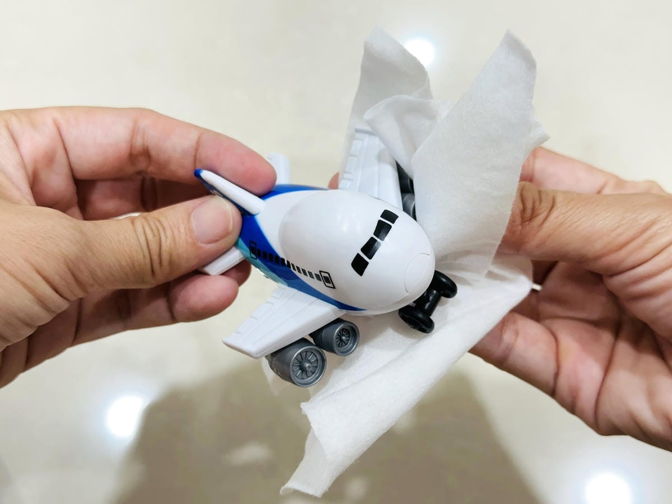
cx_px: 336
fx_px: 932
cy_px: 252
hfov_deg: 39.7
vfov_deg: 30.3
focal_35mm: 48
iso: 125
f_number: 1.78
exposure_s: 1/60
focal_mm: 6.86
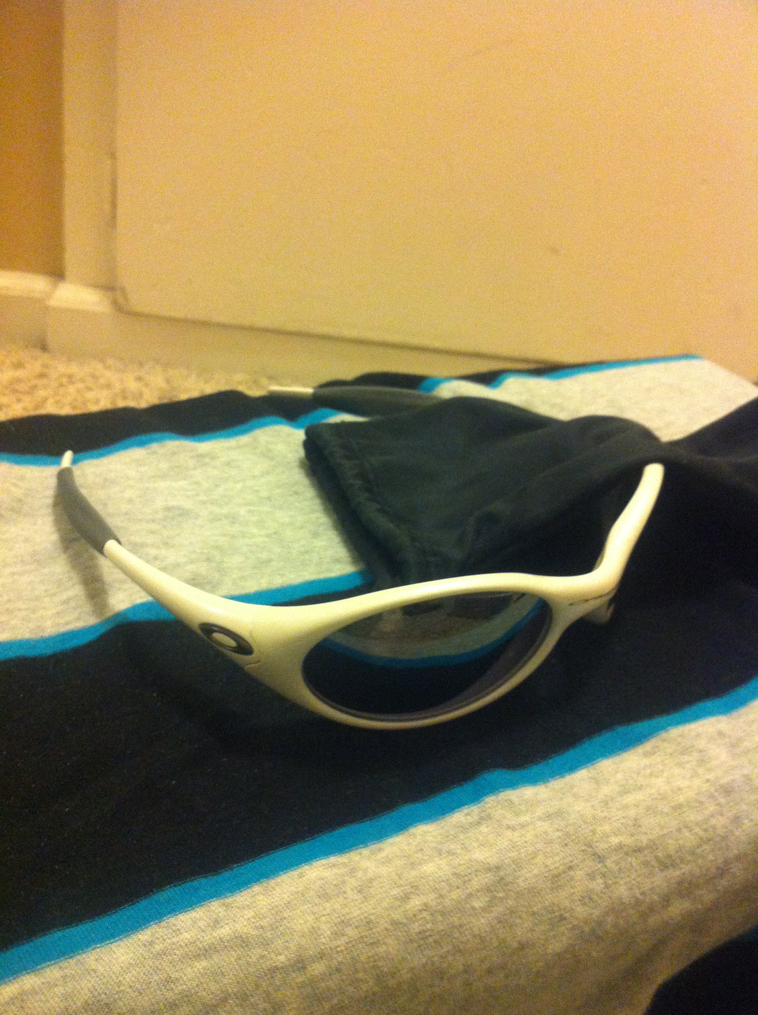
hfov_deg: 40.6
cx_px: 379
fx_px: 1025
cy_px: 508
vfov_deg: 52.7
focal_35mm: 35
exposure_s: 1/15
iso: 500
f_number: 2.8
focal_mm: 3.85
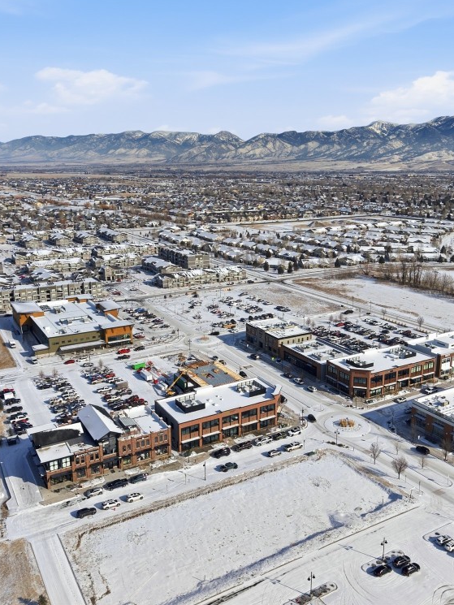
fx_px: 577
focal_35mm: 33
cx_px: 256
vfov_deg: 55.3
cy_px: 294
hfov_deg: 42.9
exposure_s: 1/8000
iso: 100
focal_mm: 8.7
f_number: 1.8
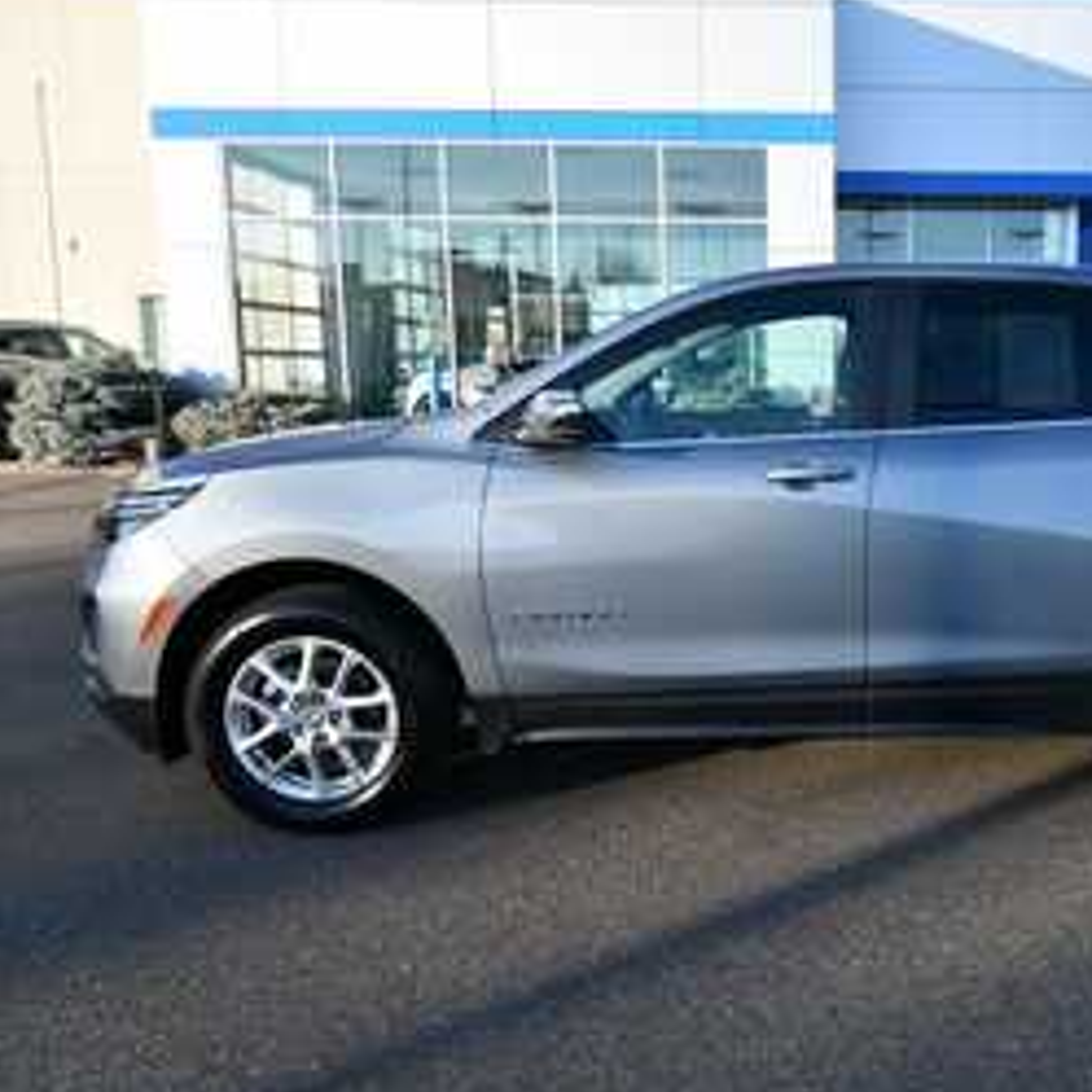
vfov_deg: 54.0
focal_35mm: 30
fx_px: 1071
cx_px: 873
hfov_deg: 50.8
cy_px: 533
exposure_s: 1/250
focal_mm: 15
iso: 200
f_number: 8
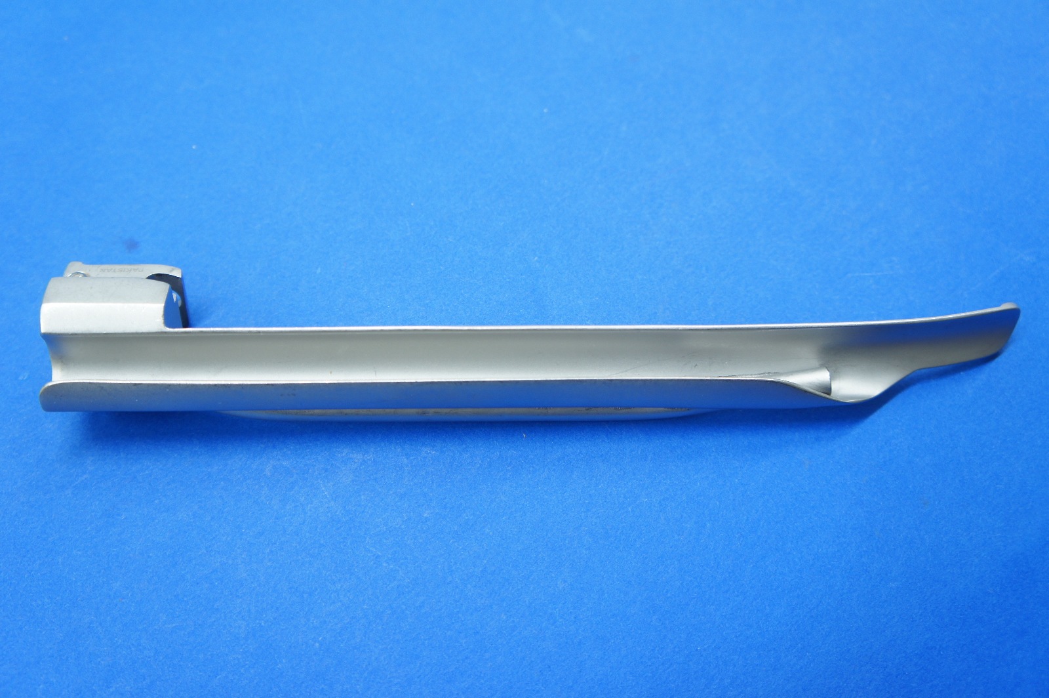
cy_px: 349
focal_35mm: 36
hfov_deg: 53.2
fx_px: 1048
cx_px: 524
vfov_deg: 36.8
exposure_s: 1/40
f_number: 4
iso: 250
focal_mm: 24
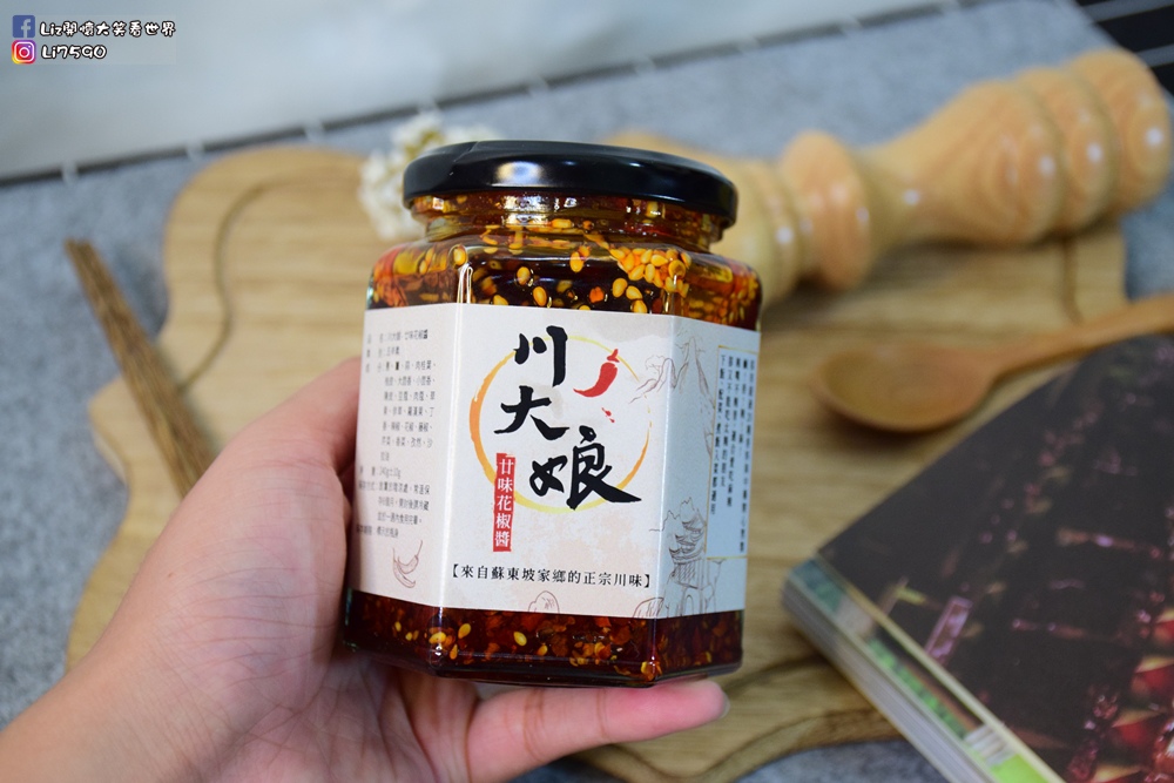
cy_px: 392
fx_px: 2055
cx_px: 587
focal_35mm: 63
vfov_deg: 21.6
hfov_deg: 31.9
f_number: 5.6
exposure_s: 1/125
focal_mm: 42
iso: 1600
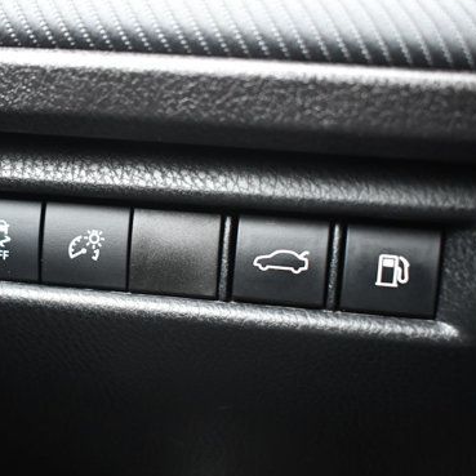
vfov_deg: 29.1
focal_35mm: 59
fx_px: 918
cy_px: 255
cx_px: 101
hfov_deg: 28.5
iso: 3200
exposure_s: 1/80
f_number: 4
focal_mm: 27
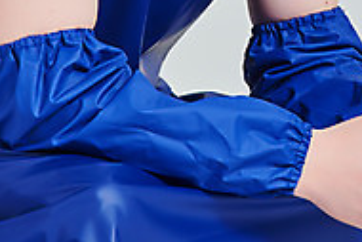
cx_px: 342
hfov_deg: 4.1
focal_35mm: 505
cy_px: -122
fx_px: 5082
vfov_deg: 2.7
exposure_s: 1/125
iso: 100
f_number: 14
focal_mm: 160
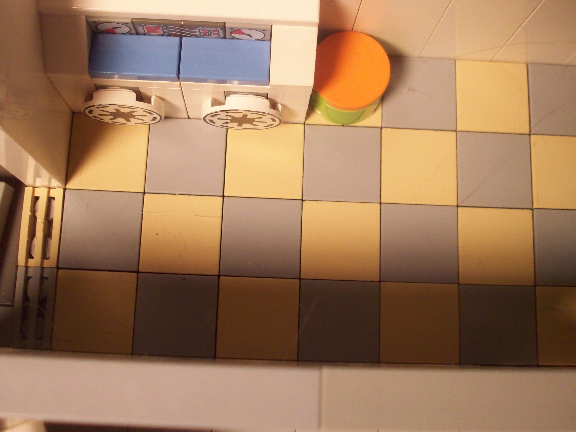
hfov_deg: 38.9
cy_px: 149
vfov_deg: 29.5
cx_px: 303
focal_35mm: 49
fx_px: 815
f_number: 2.8
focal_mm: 6.2
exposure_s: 1/64
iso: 130
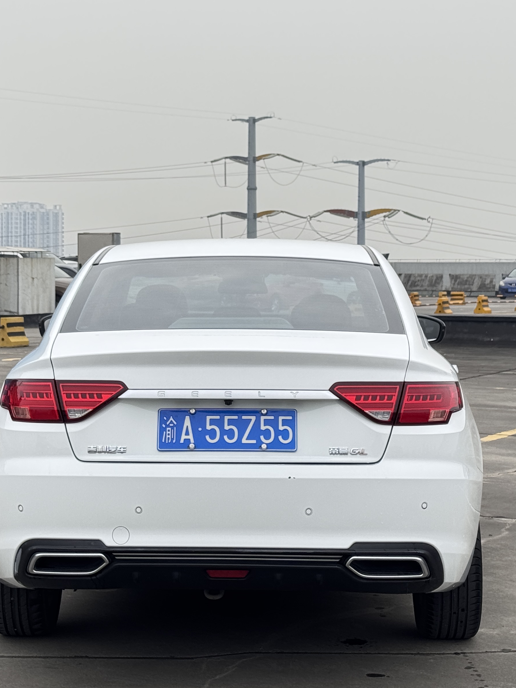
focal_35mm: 81
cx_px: 223
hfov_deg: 18.2
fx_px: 1610
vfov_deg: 24.1
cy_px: 255
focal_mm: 6.76
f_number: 1.78
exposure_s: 1/1869
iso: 64
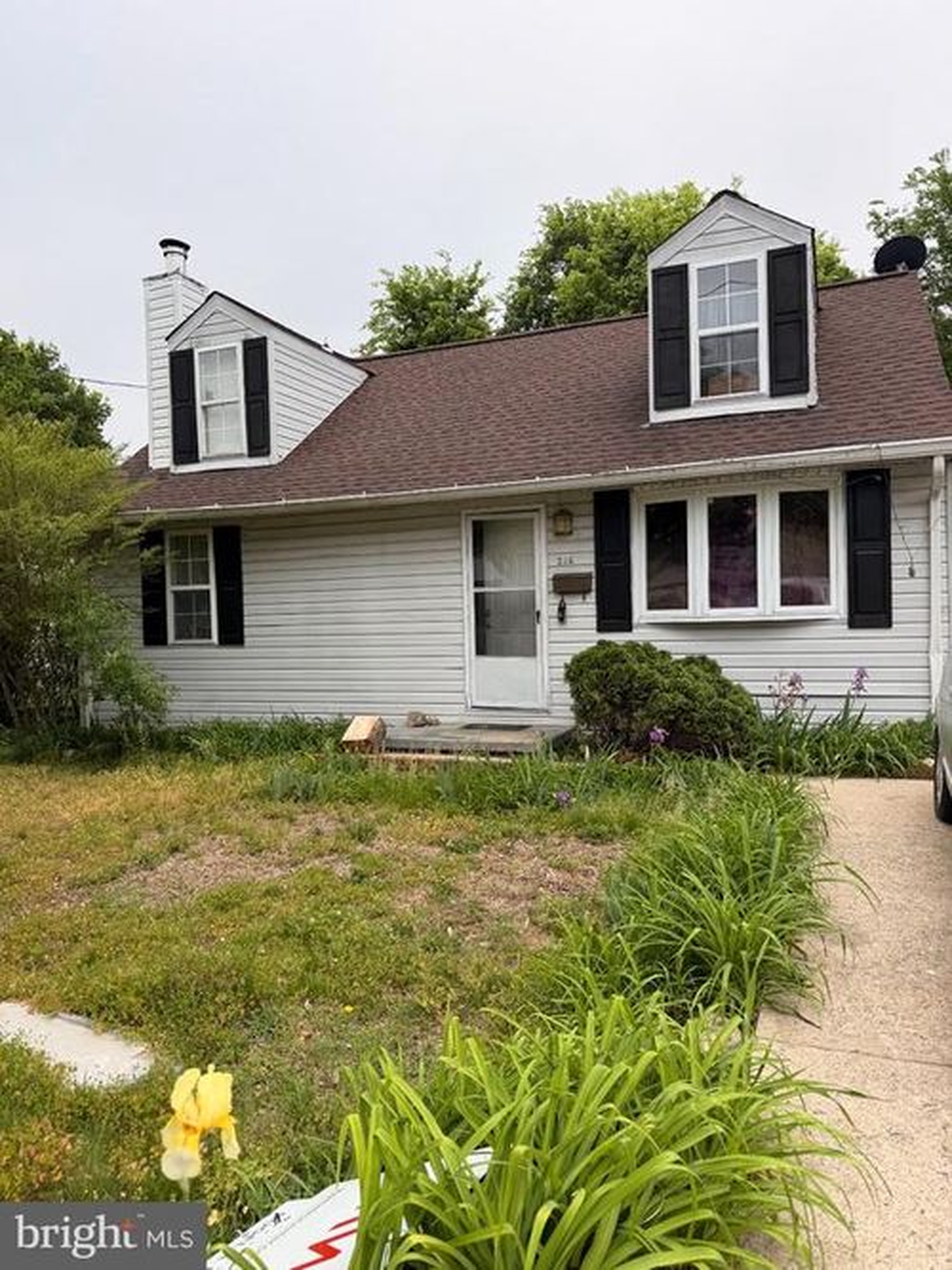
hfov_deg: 56.8
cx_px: 476
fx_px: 880
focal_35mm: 24
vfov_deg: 71.6
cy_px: 635
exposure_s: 1/1211
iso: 80
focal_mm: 6.76
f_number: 1.78
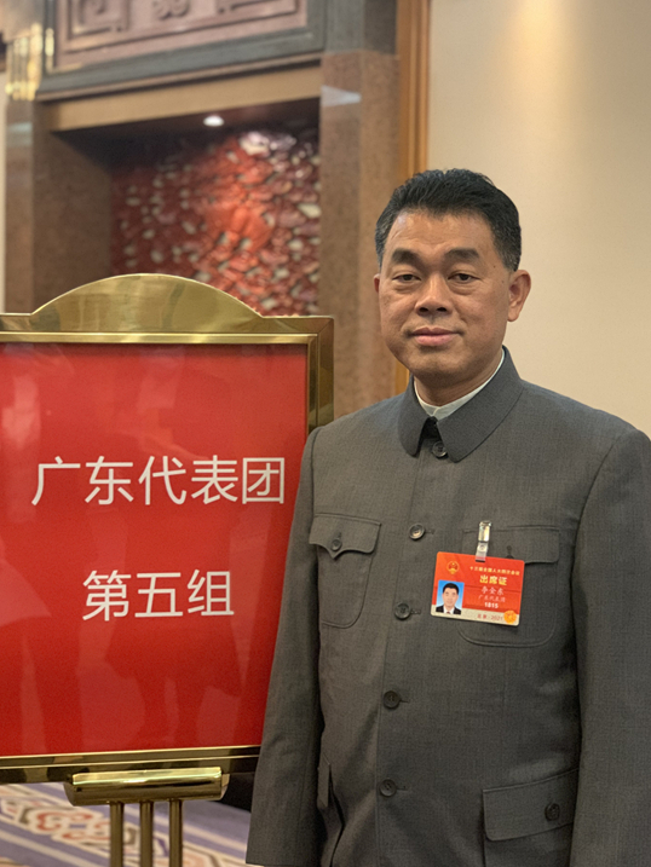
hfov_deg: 25.2
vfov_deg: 33.2
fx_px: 1454
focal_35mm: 58
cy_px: 391
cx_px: 317
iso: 320
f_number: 2.4
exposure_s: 1/33
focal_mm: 6
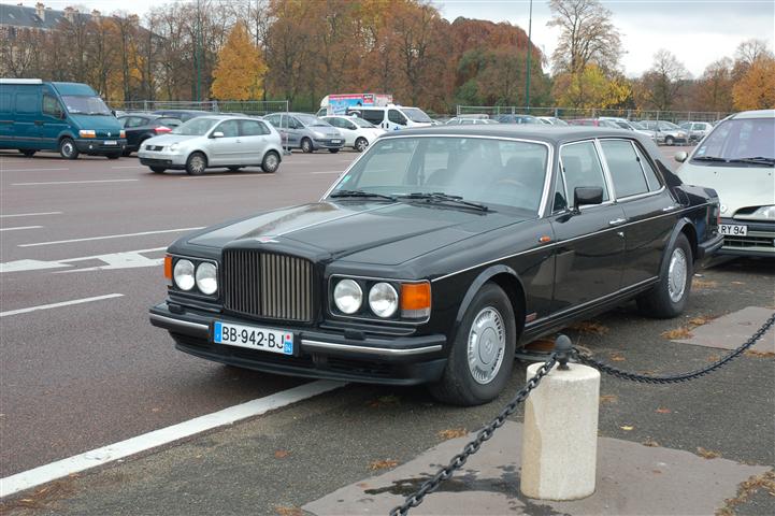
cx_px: 388
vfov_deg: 25.7
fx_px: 1130
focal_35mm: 52
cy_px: 258
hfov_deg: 37.9
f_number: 5.6
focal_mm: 35
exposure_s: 1/125
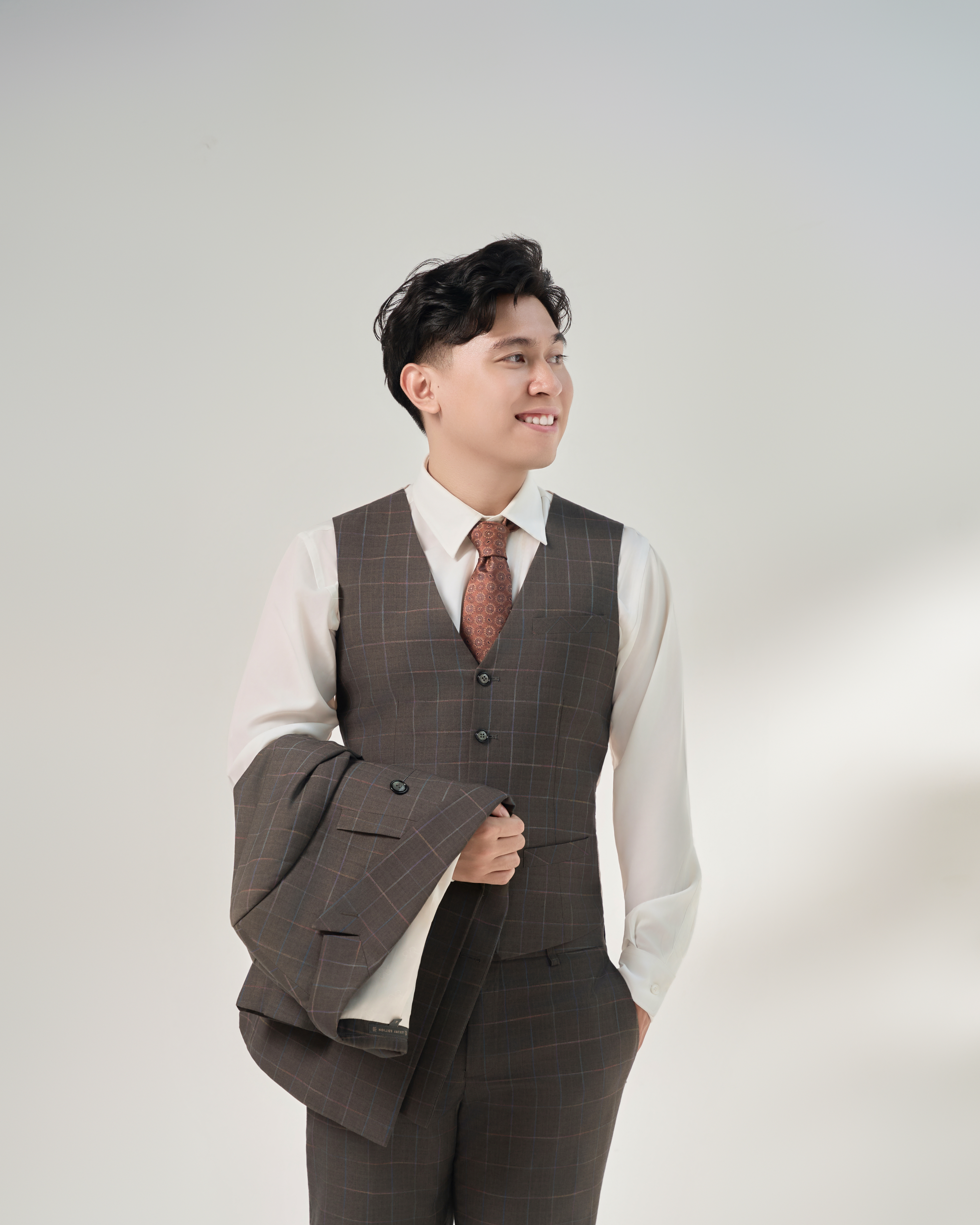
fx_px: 2437
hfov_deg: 22.7
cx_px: 488
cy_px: 738
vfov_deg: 28.1
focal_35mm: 67
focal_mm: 59.2
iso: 320
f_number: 3.5
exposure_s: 1/125
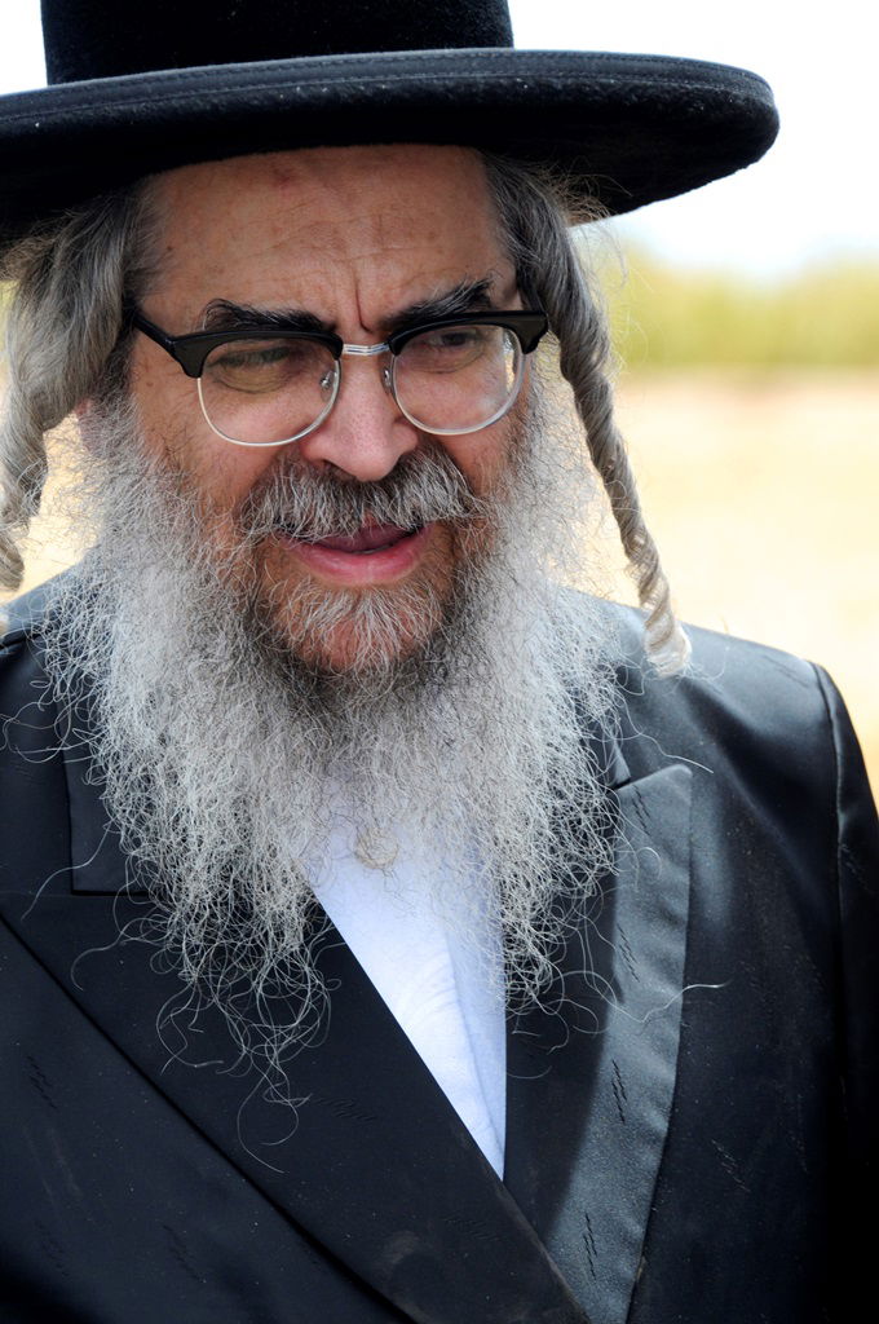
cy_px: 662
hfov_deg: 5.7
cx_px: 440
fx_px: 8813
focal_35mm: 240
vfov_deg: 8.6
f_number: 6.3
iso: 250
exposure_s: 1/160
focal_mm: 160
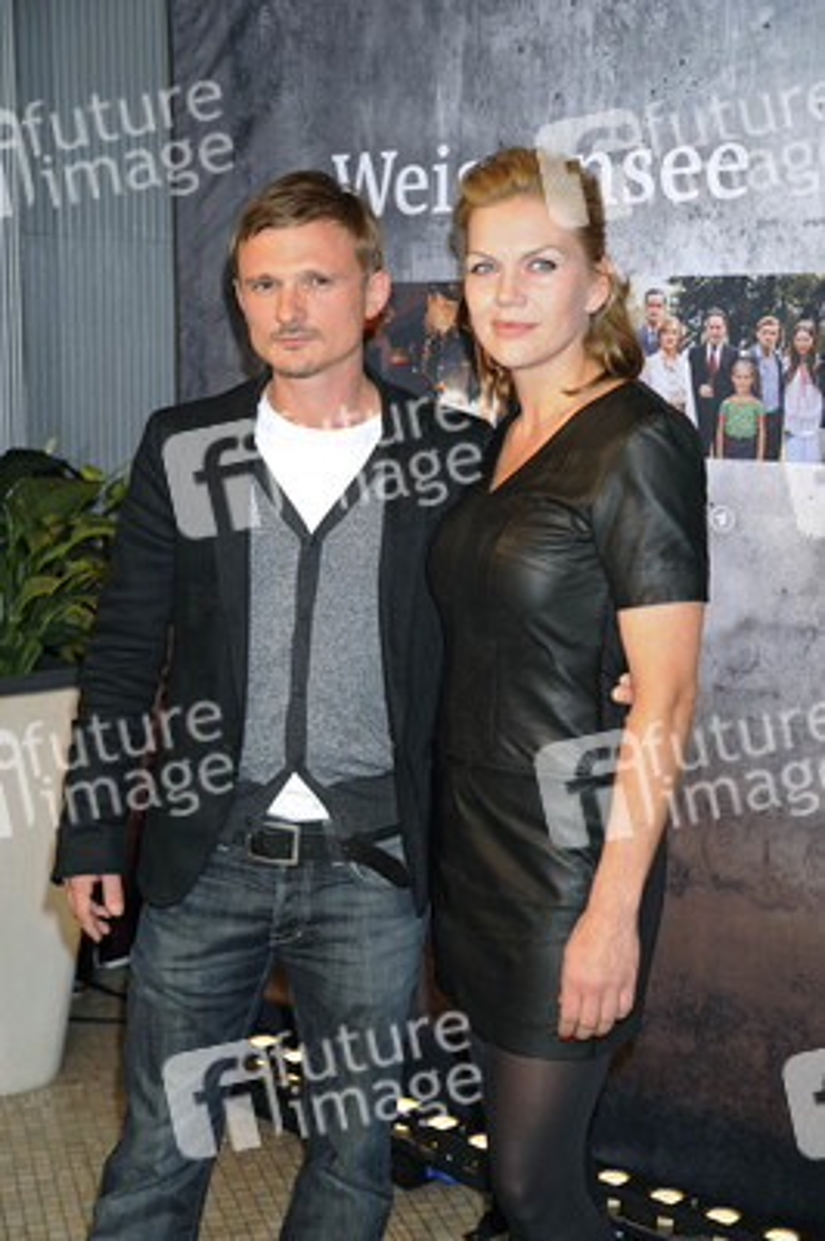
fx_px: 2066
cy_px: 620
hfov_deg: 22.6
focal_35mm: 60
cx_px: 412
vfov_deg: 33.4
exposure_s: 1/160
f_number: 5.6
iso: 640
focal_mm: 60
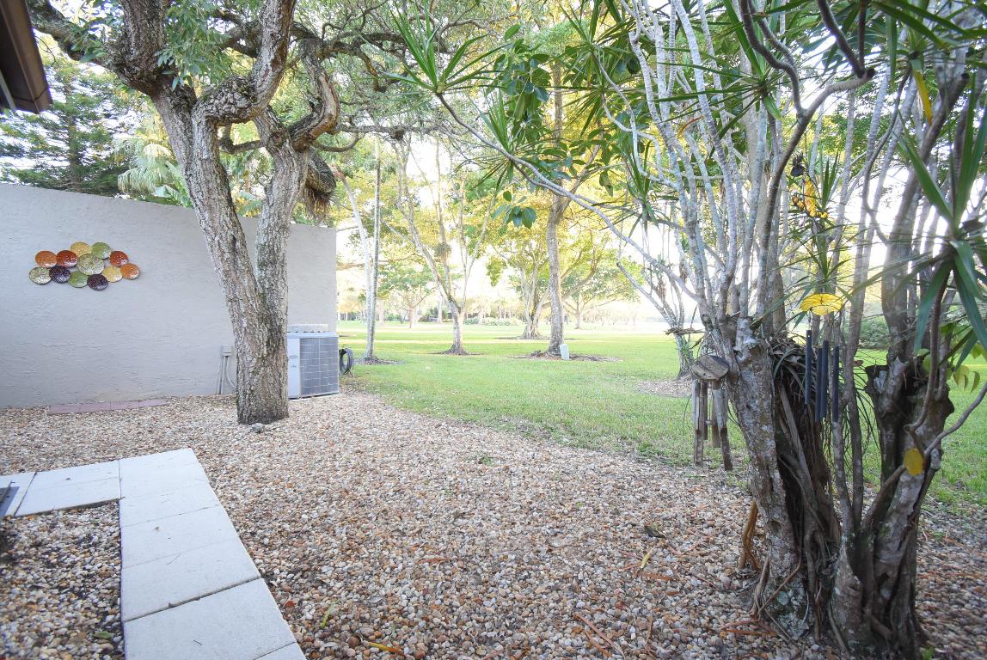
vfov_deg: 77.5
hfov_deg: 100.3
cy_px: 330
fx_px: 412
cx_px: 494
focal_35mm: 15
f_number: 4.5
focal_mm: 10
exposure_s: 1/60
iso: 900
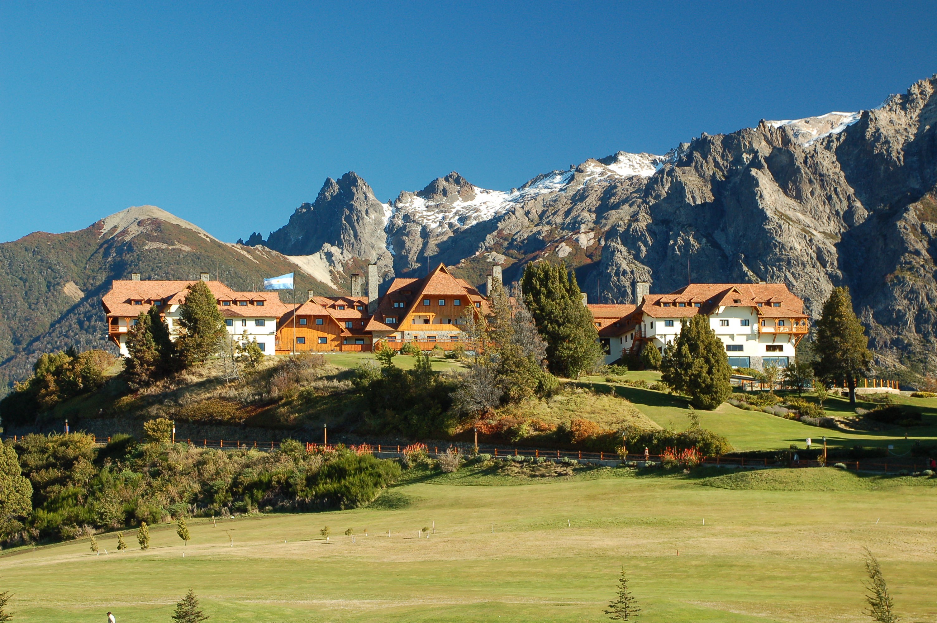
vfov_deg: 17.5
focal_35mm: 78
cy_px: 312
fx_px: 2028
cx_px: 468
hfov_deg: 26.0
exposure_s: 1/125
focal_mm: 52
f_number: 9
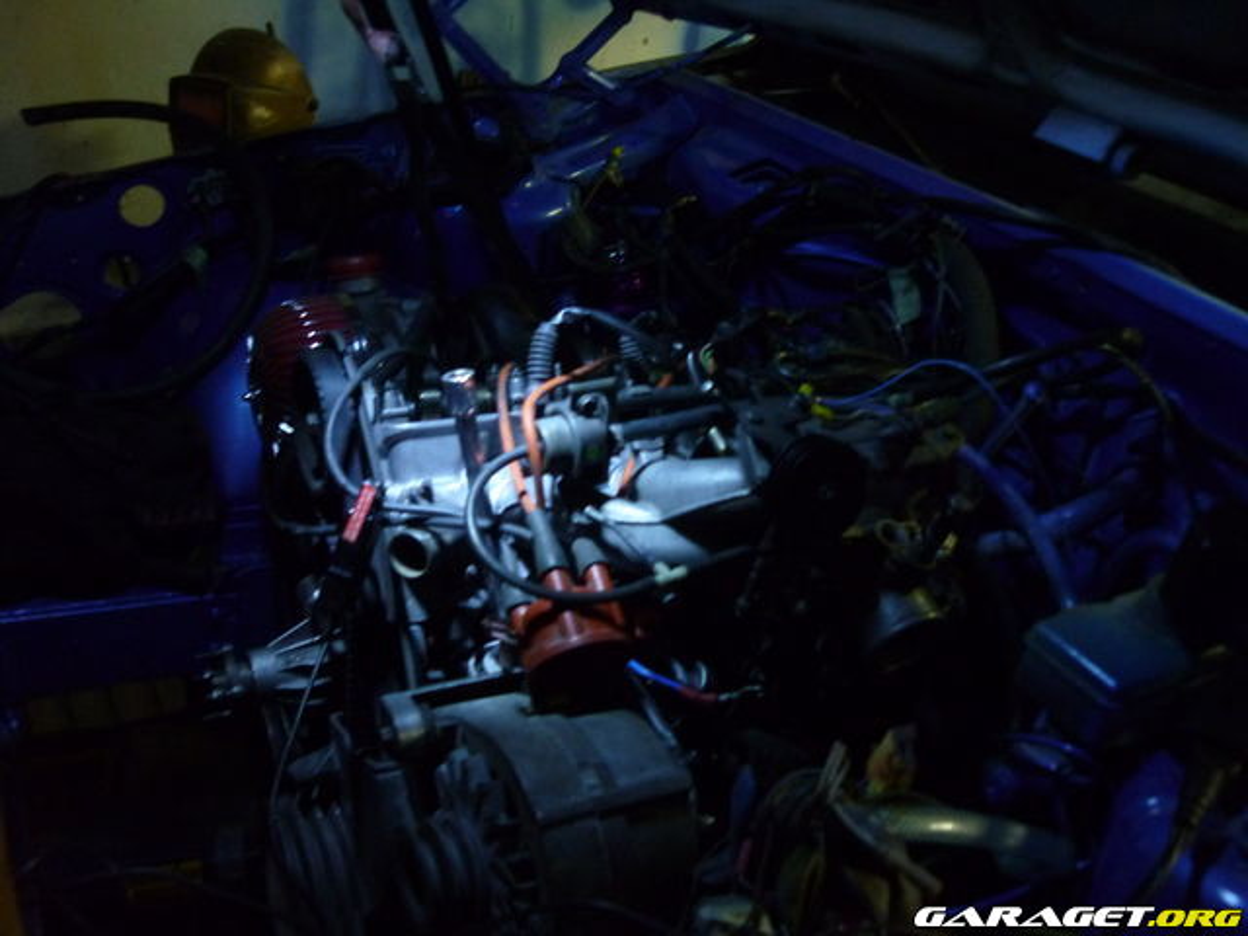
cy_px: 468
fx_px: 1190
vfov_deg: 42.9
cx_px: 624
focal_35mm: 33
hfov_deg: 55.4
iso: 400
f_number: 2.8
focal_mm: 5.5
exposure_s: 1/8
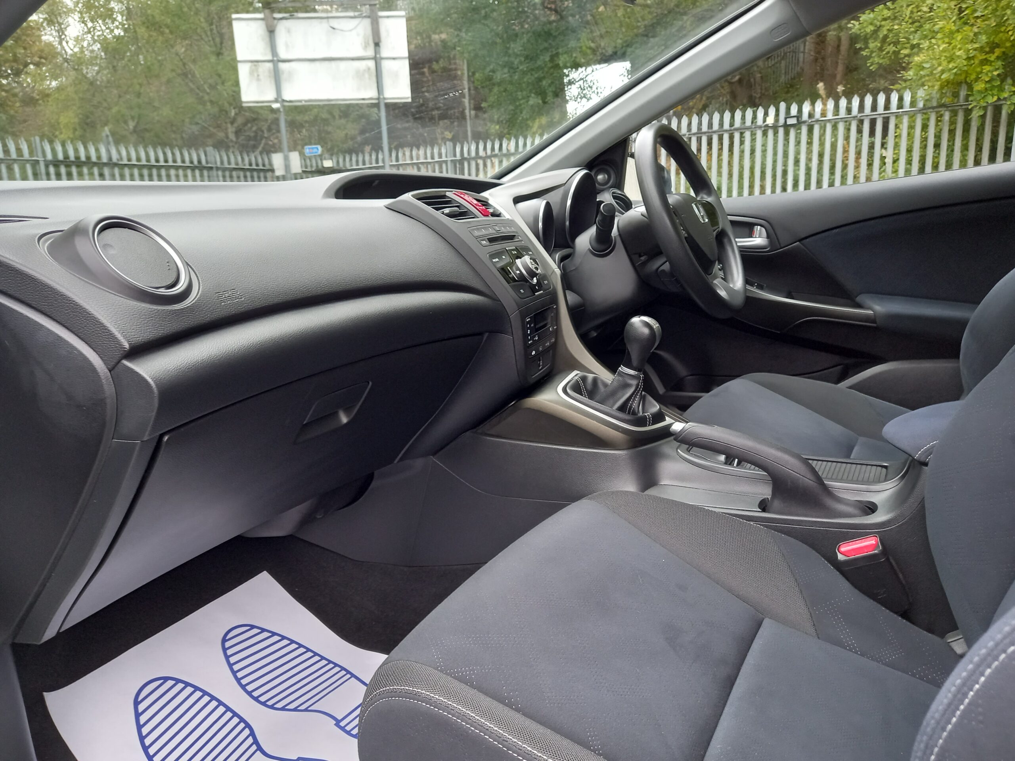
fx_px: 733
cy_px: 380
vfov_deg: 54.9
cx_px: 508
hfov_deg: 69.4
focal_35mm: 25
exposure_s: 1/30
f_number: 2
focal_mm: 4.6
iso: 160
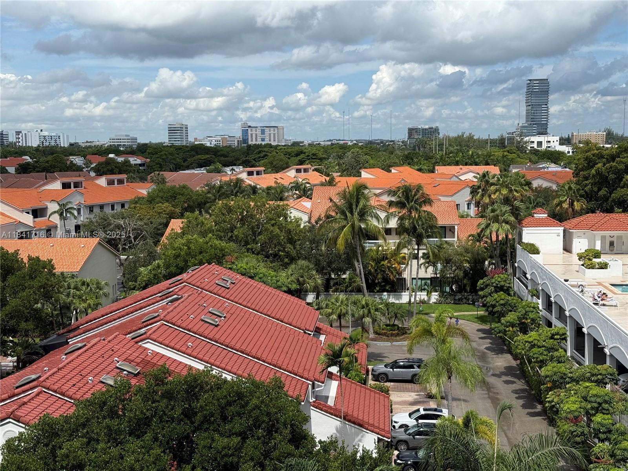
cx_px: 314
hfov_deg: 39.7
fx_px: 871
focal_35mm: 48
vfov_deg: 30.3
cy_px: 236
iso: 64
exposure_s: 1/5208
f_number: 1.78
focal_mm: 6.76
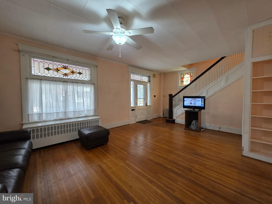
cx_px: 136
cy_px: 102
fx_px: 102
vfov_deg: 89.9
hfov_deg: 106.2
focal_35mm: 13
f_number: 1.9
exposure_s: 1/60
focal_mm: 2.2
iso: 320
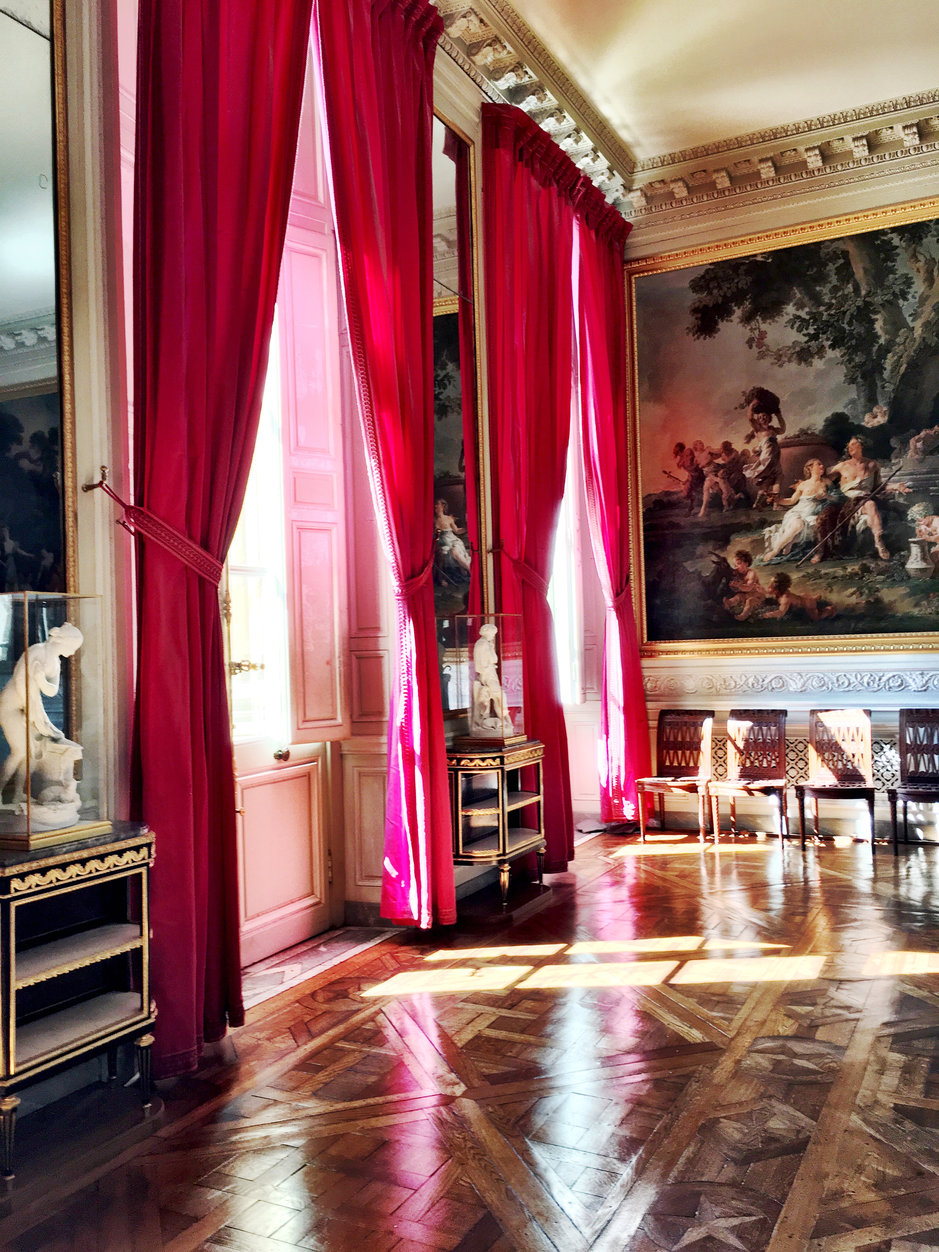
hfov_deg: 48.2
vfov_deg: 61.7
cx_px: 470
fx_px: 1049
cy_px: 626
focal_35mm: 29
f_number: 2.2
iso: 32
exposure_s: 1/50
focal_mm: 4.15
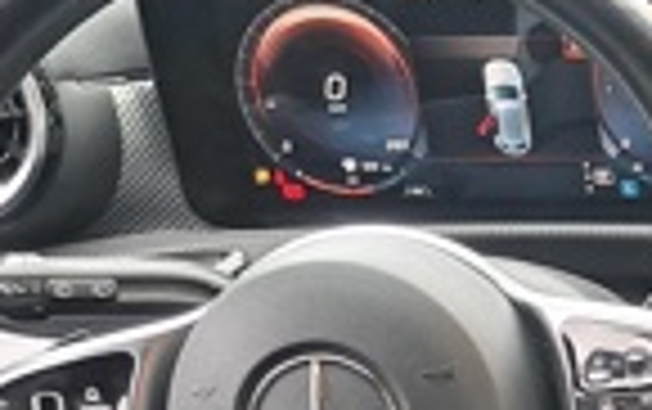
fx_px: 2491
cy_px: 910
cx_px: 1250
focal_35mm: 140
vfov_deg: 8.7
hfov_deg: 13.2
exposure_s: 1/50
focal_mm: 5.23
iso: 125
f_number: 1.8
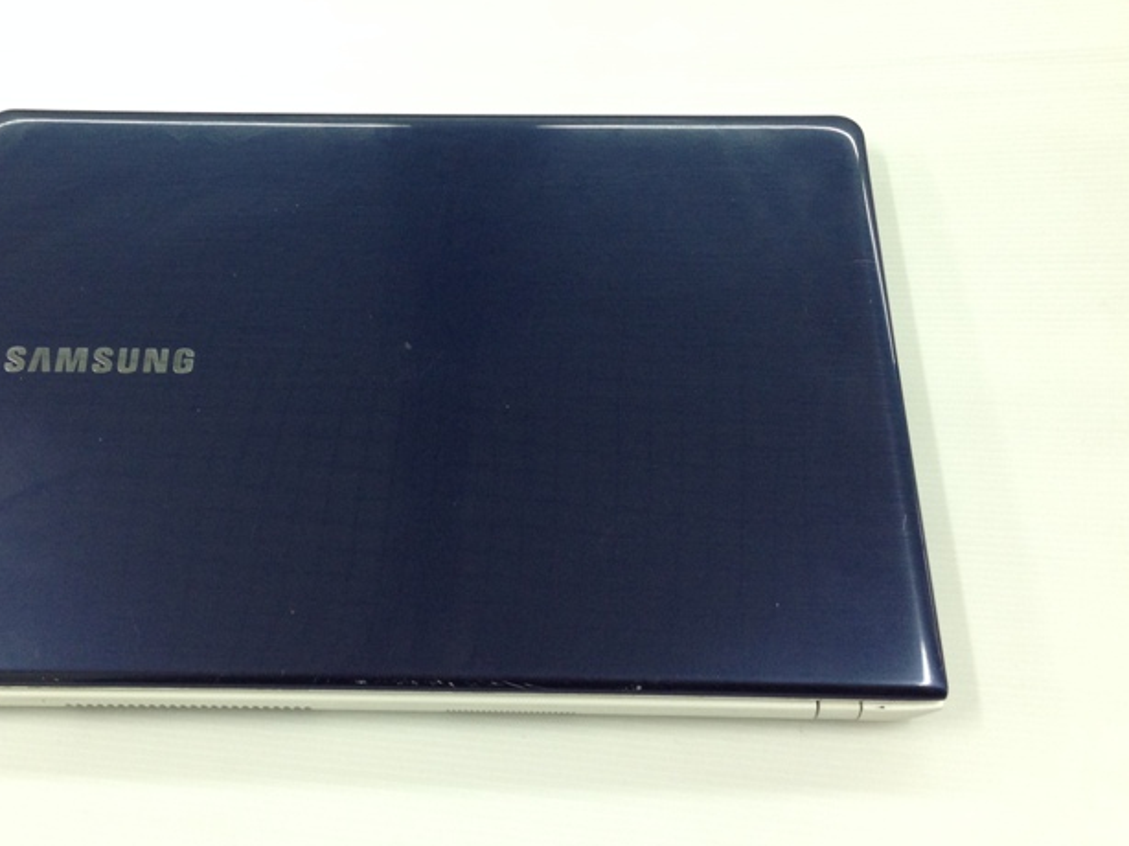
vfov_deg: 33.6
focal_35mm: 43
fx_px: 1402
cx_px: 441
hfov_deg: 43.6
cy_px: 410
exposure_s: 1/20
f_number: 2.4
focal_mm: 4.12
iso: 100
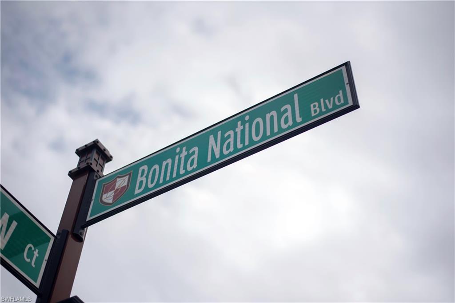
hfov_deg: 39.6
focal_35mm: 50
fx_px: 632
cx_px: 228
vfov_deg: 27.0
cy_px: 152
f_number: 1.8
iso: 100
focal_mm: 50
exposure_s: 1/4000
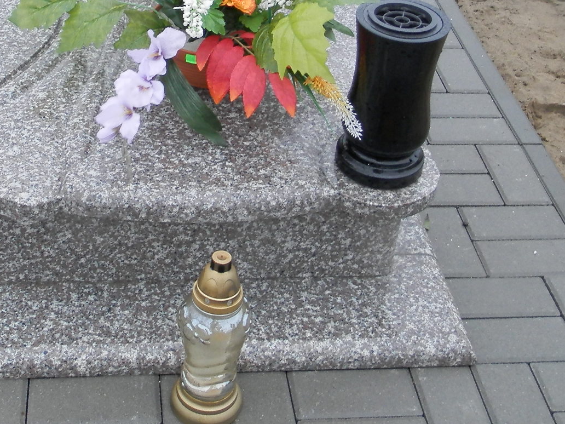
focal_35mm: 62
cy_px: 45
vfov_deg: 23.1
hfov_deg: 31.1
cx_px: 223
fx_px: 1012
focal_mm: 4.5
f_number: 3.1
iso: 80
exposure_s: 1/30
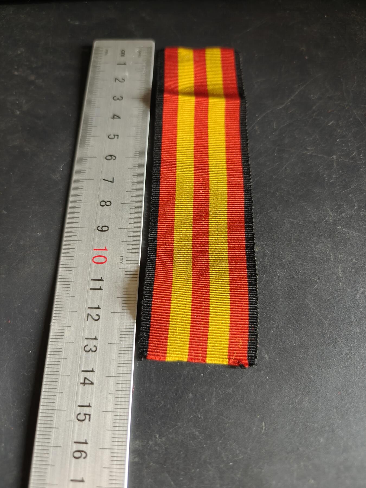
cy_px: 244
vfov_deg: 73.9
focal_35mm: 23
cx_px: 183
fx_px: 324
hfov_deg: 58.9
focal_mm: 6.06
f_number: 1.6
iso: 640
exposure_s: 1/100
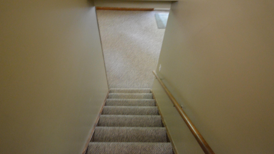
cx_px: 137
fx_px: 160
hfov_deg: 81.2
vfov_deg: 51.4
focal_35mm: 22
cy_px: 72
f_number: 4.8
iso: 3200
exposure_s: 1/13
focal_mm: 14
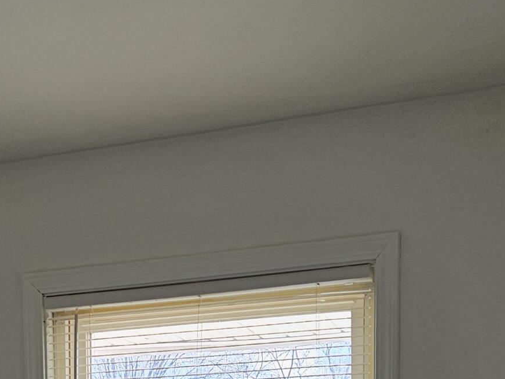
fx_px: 1153
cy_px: 580
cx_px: 198
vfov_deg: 16.8
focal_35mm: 79
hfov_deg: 24.7
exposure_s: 1/207
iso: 64
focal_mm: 5.4
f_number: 1.8
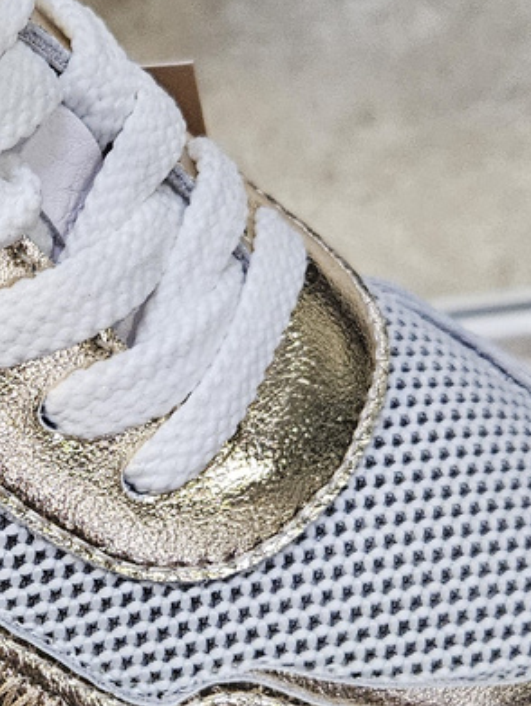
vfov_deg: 20.7
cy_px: 507
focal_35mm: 94
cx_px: -72
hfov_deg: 15.3
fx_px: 1919
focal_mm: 5.4
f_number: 1.8
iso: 500
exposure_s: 1/100
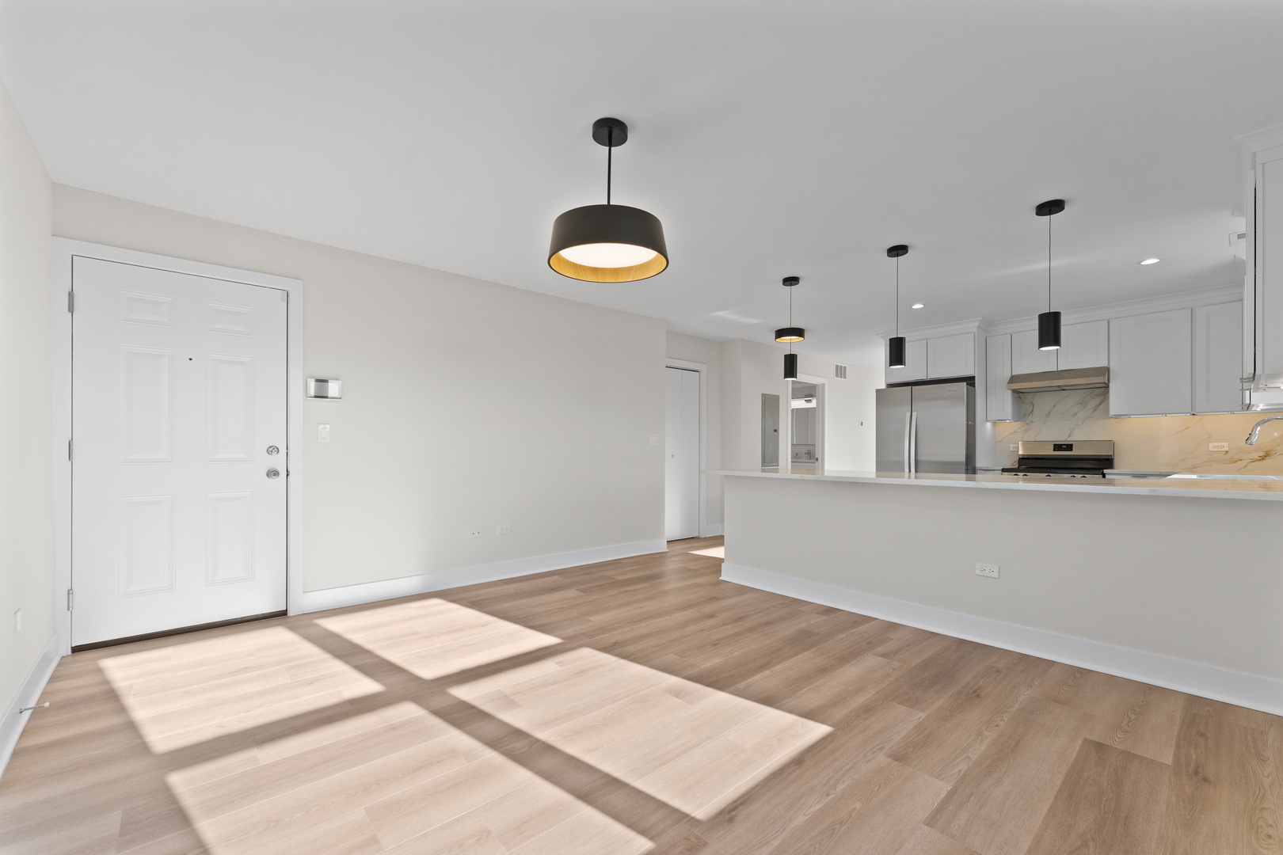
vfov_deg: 81.2
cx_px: 642
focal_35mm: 14
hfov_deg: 104.3
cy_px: 428
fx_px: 499
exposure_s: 1/30
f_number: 7.1
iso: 640
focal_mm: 14
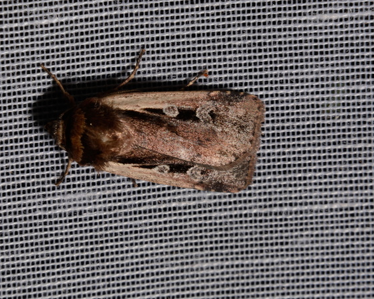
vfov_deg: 9.2
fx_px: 1855
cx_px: 126
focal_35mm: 168
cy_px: 133
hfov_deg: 11.5
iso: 100
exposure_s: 1/60
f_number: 25
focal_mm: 85
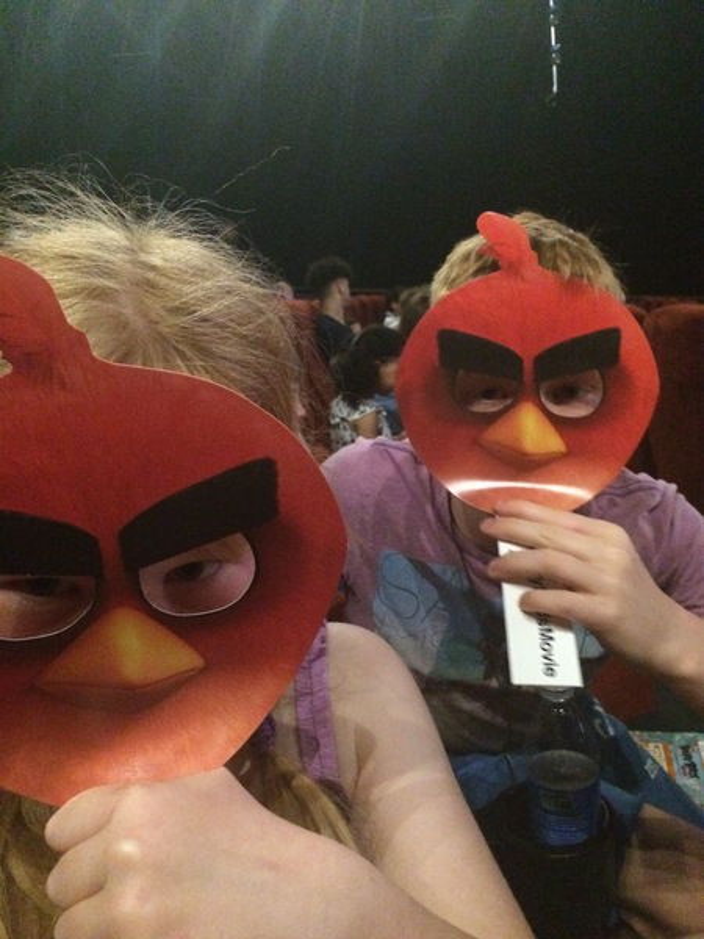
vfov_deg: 61.7
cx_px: 352
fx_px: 786
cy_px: 470
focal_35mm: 29
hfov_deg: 48.2
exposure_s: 1/17
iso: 640
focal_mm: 4.15
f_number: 2.2
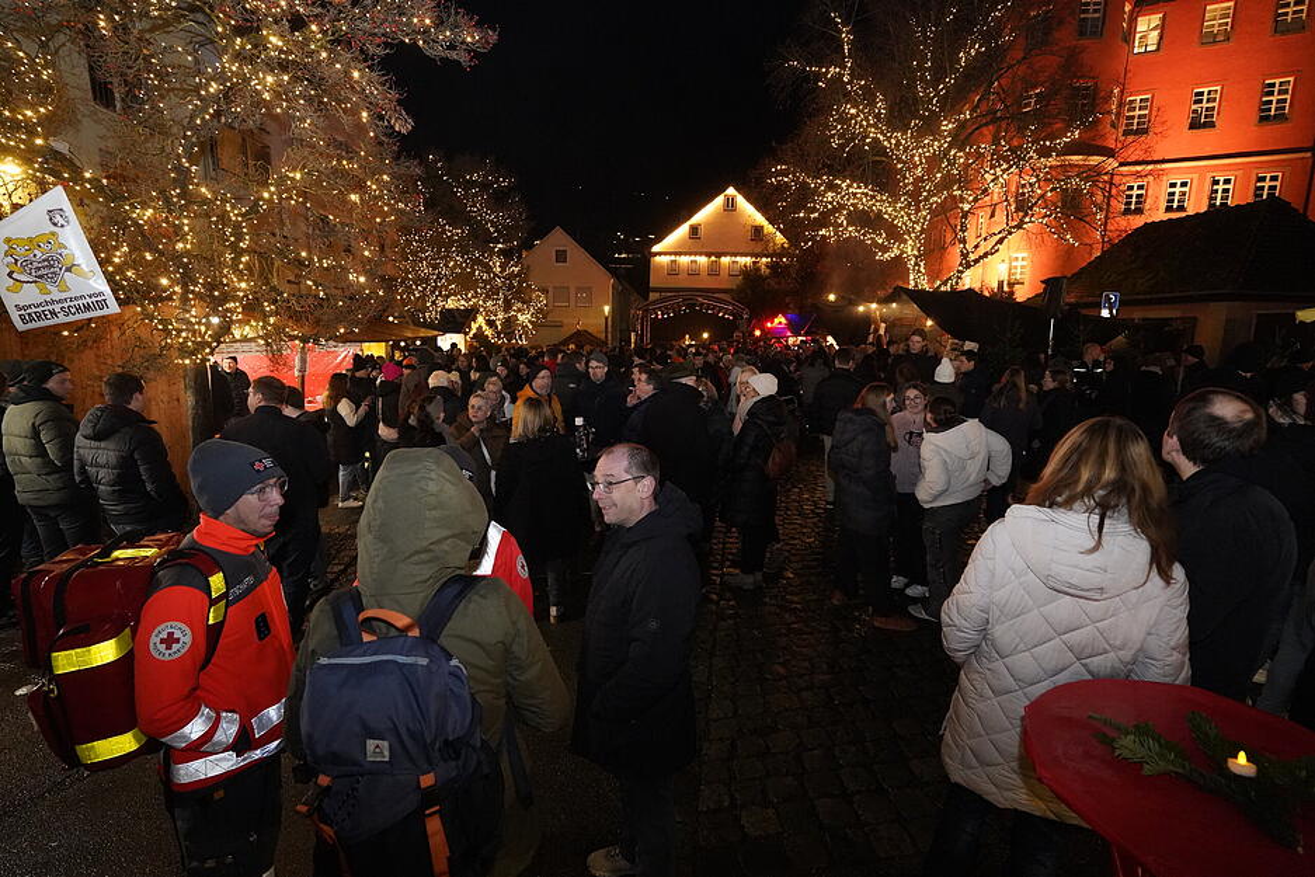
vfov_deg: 73.8
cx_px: 658
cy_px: 438
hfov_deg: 96.7
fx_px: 584
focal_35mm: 16
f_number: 4
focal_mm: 16
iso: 12800
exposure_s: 1/60
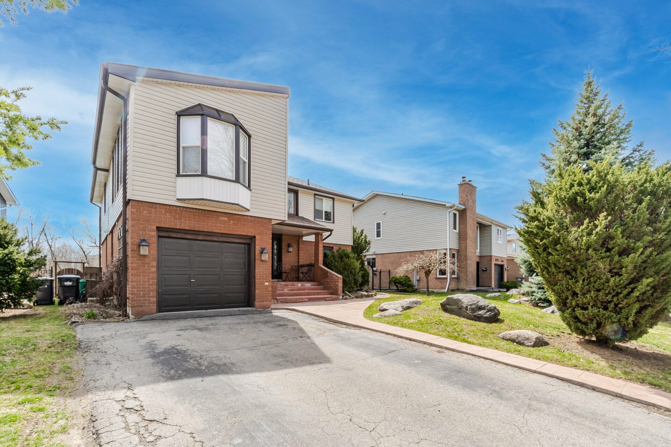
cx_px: 336
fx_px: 280
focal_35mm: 15
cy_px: 224
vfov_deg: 77.3
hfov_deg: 100.4
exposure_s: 1/60
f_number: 18
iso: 100
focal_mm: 10
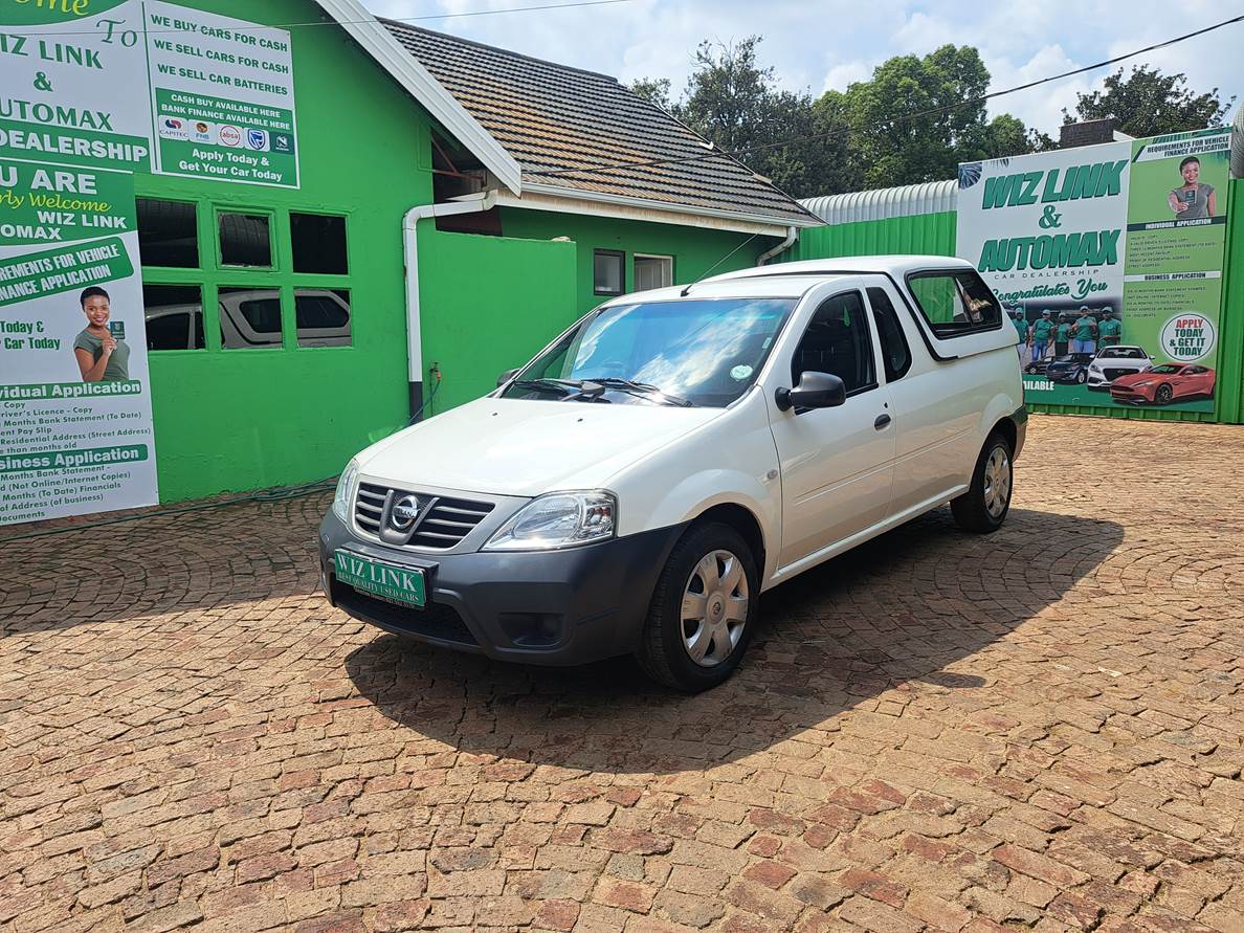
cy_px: 466
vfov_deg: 56.8
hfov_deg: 71.6
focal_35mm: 24
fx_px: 862
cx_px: 622
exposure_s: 1/1391
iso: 50
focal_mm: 5.23
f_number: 1.8
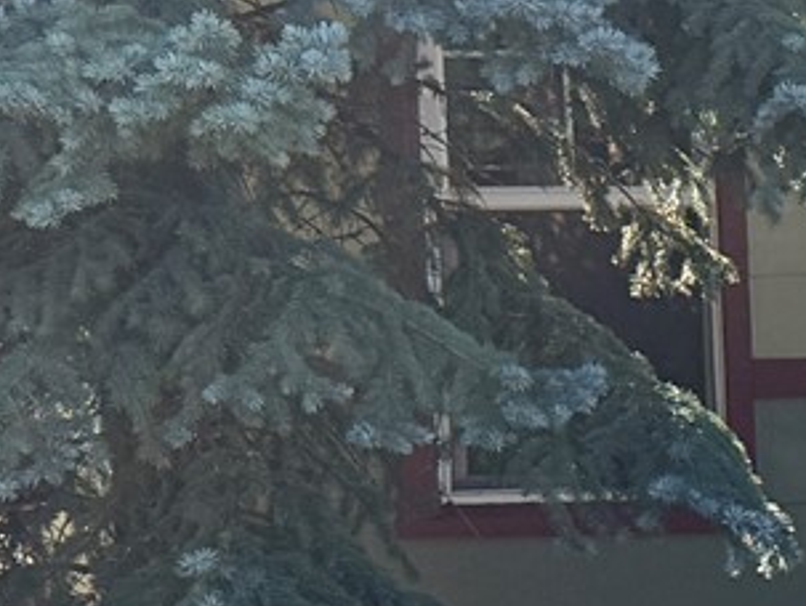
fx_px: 3776
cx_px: 2117
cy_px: 611
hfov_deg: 10.1
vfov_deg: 9.1
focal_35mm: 162
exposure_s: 1/1385
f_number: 1.78
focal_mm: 6.76
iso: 100
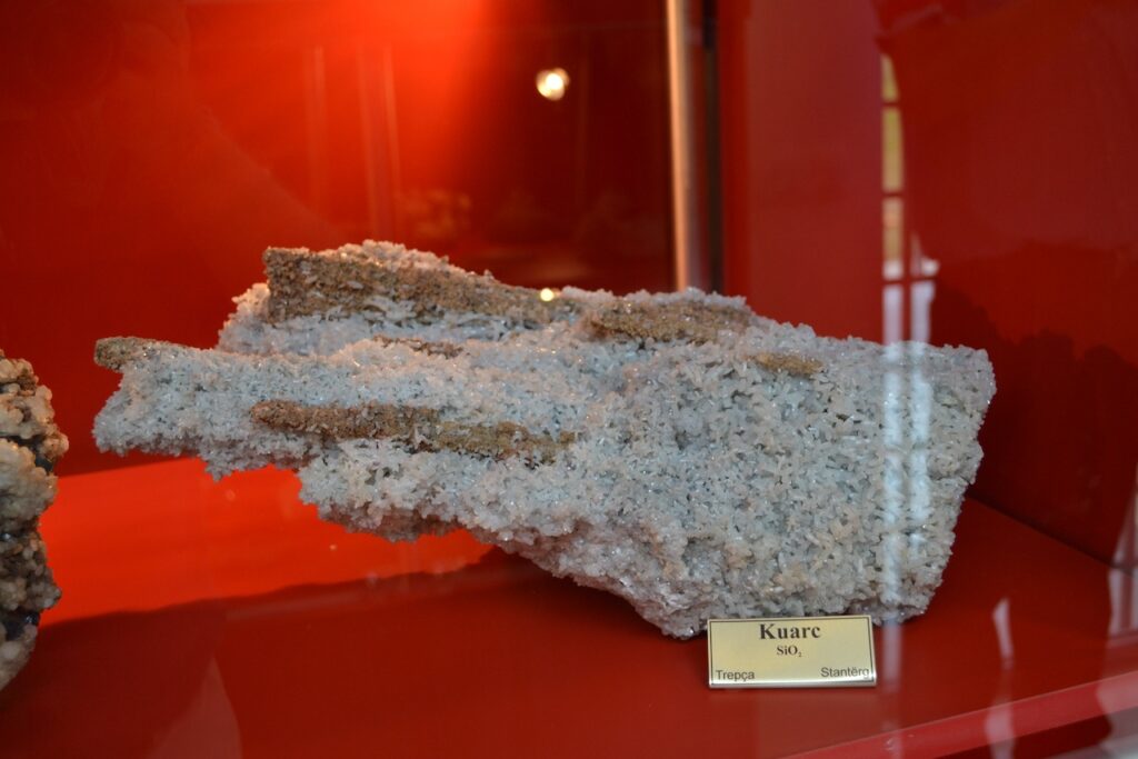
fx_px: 1375
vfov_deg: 30.9
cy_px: 380
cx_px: 569
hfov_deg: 45.0
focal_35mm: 44
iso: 400
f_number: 4.5
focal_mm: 29
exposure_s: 1/30
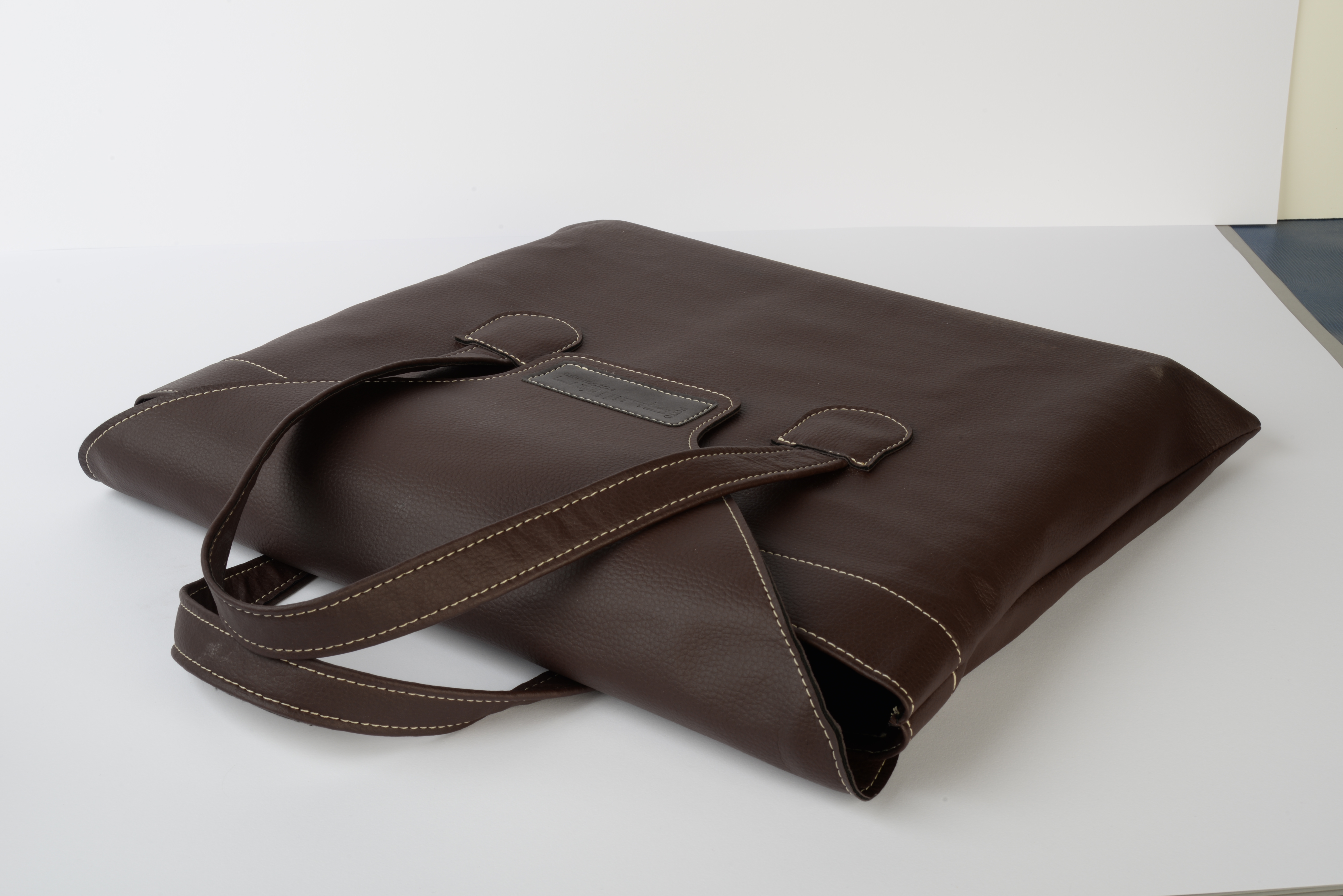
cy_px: 448
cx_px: 672
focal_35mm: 50
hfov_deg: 39.6
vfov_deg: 27.0
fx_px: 1866
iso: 100
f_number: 16
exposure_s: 1/125
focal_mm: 50
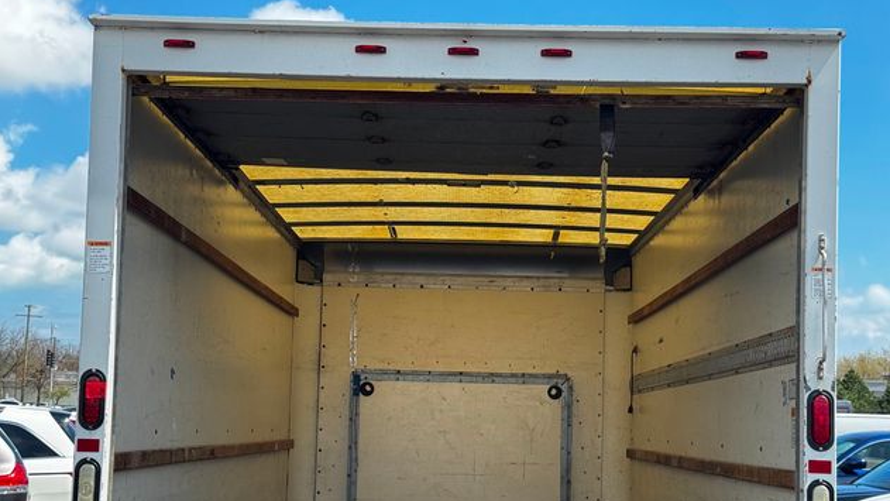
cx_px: 440
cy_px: 327
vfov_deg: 22.6
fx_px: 1251
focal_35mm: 53
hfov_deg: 39.2
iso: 64
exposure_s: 1/1923
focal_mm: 6.76
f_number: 1.78
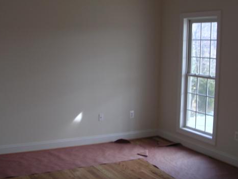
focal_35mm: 52
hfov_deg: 36.8
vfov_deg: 27.9
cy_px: 63
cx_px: 114
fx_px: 358
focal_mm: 6
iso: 50
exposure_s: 1/45
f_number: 2.8
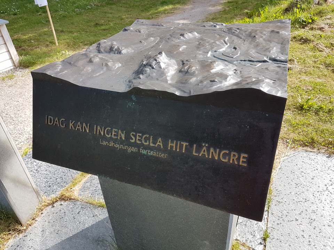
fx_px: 251
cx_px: 167
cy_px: 125
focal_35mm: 26
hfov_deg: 67.3
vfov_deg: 53.1
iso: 40
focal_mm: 4.2
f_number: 1.7
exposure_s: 1/800
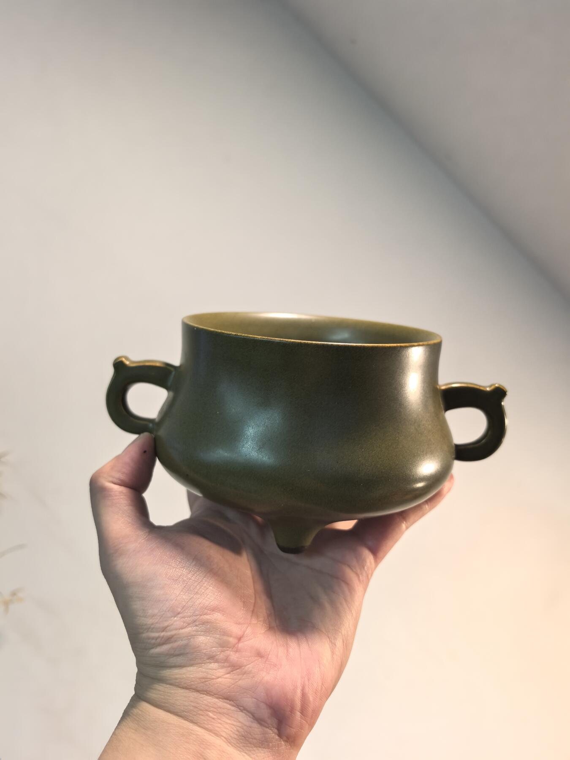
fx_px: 593
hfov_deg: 51.4
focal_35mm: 27
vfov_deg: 65.3
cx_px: 285
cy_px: 380
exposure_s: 1/1037
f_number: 2
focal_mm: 6.98
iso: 4000
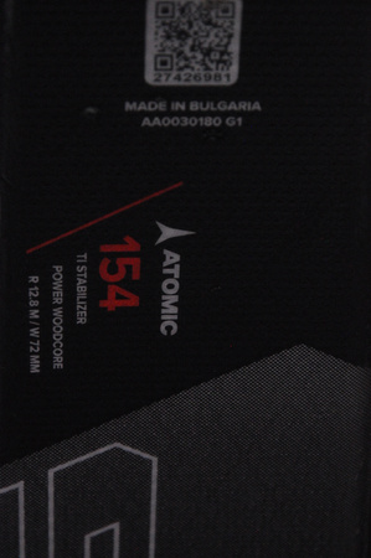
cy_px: 279
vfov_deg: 13.1
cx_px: 186
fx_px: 2440
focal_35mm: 158
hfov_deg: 8.7
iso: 3200
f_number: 9.5
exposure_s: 1/125
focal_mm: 105
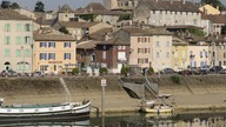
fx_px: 605
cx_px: 8
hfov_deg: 20.6
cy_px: 38
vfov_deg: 12.0
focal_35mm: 101
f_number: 18
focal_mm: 44
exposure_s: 1/160
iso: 200
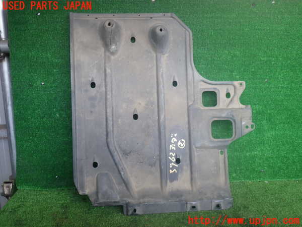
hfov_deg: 60.0
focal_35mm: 30
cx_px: 151
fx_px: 262
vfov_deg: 46.8
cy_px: 114
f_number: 2.3
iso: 160
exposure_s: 1/125
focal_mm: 5.4
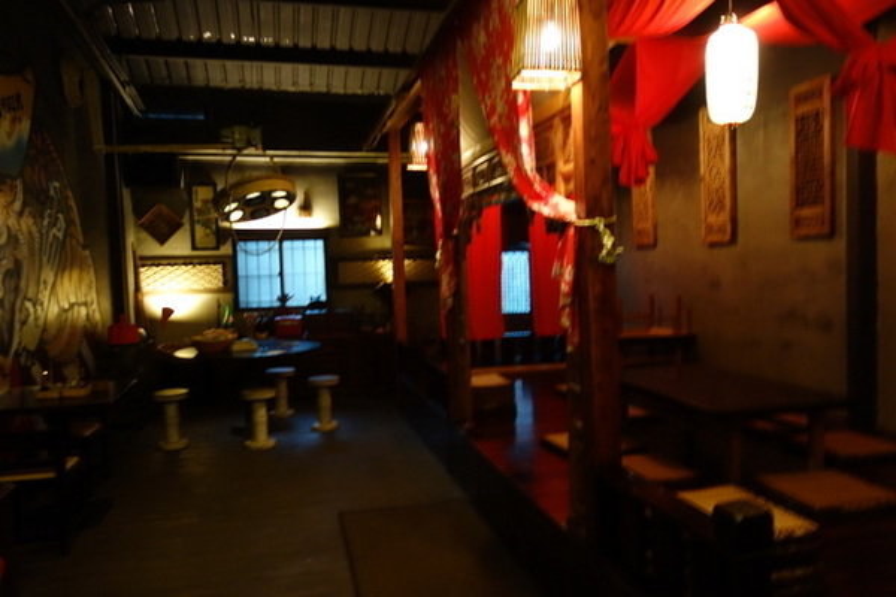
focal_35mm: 28
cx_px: 448
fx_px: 697
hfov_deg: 65.5
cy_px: 298
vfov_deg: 46.4
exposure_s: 1/13
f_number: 1.8
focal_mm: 10.4
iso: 800
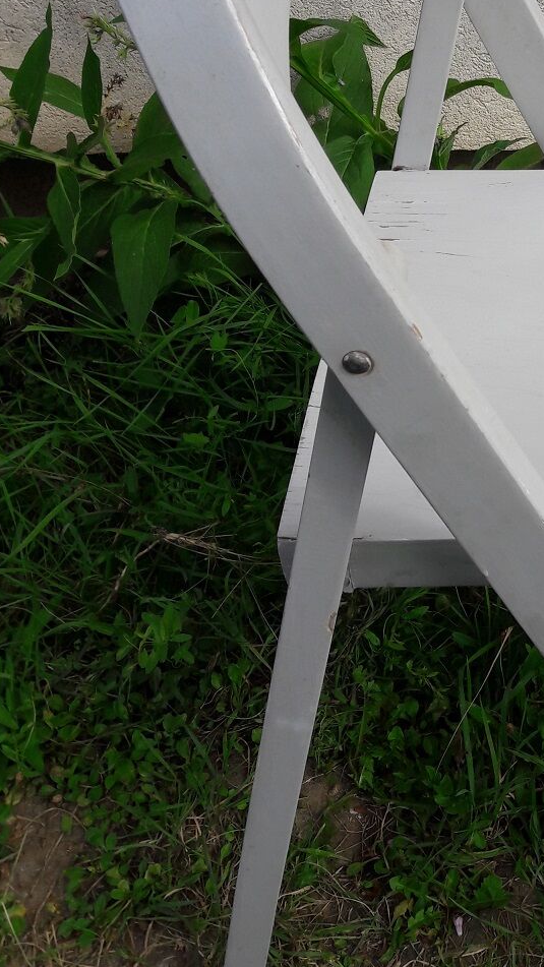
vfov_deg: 38.6
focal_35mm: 53
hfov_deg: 22.0
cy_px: 295
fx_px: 1359
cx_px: 509
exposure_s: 1/1174
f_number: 1.9
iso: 40
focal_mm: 3.7
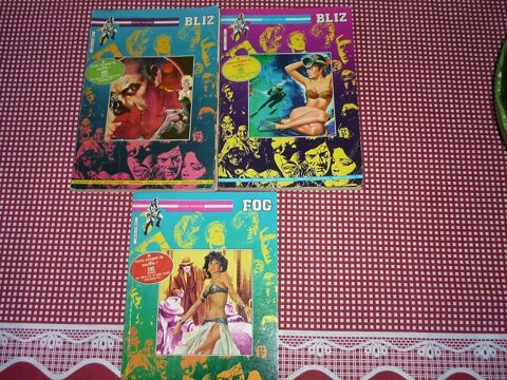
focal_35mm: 33
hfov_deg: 55.4
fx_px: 483
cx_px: 254
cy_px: 190
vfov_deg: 42.9
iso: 100
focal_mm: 5.5
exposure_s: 1/30
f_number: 2.8
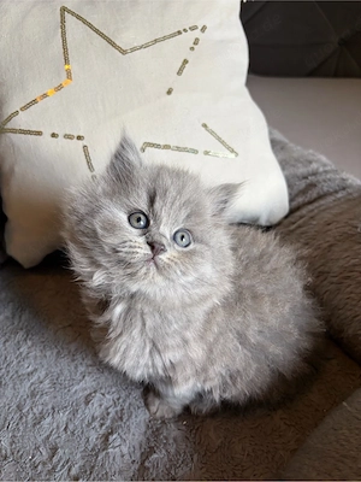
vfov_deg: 67.3
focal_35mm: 26
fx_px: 362
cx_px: 180
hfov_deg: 53.1
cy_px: 241
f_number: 1.6
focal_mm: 5.96
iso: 160
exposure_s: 1/50
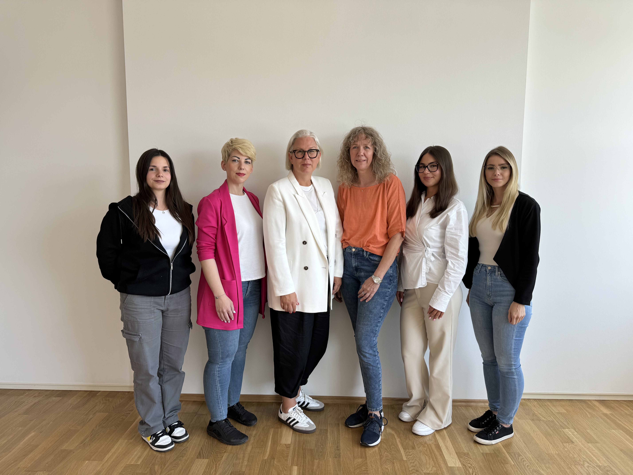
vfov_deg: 56.8
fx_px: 439
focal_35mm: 24
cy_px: 238
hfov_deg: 71.6
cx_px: 316
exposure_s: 1/121
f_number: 1.78
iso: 80
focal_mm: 6.76
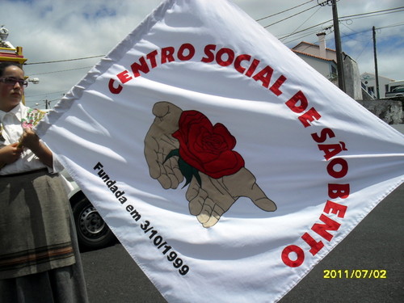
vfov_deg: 40.7
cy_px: 152
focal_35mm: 35
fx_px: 408
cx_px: 202
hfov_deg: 52.6
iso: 100
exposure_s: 1/500
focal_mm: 6.3
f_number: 8.4
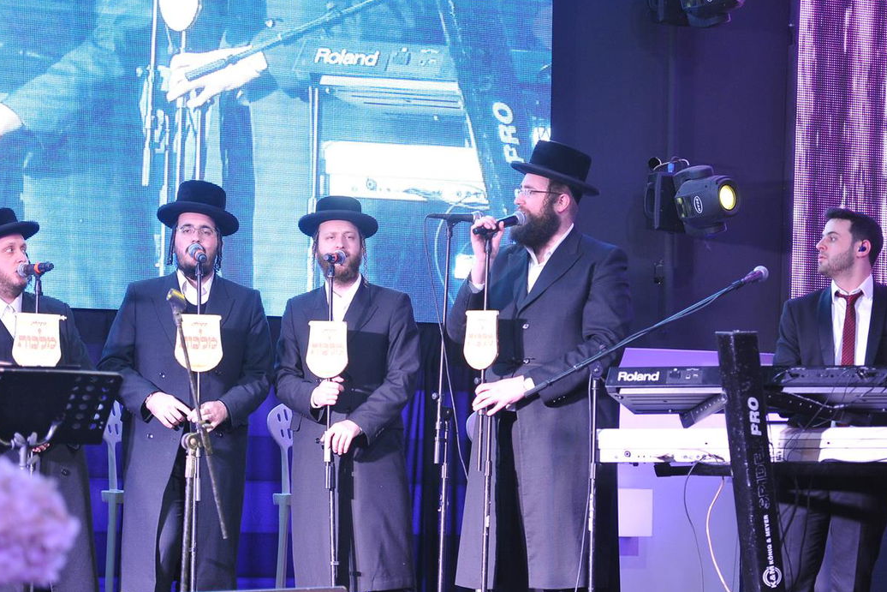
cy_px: 391
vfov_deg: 10.2
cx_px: 441
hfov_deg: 15.2
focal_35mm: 135
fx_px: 3326
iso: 1600
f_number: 2.8
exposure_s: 1/125
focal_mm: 100
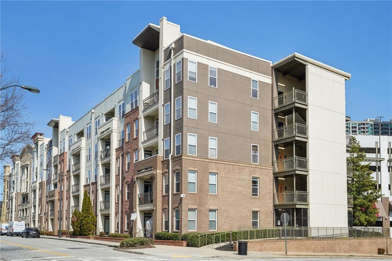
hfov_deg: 57.3
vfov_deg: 39.9
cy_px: 130
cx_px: 196
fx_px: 359
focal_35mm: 33
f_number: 8
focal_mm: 33
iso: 100
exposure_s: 1/200
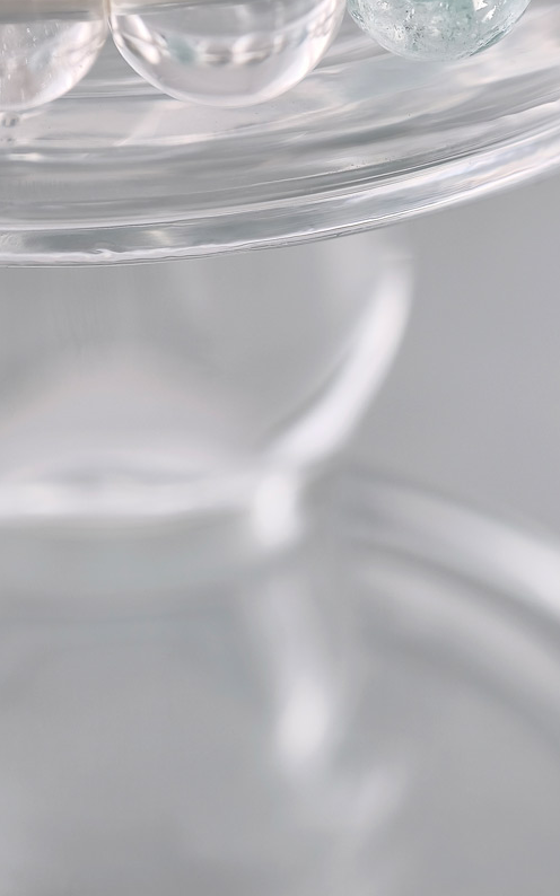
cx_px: 426
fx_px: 3200
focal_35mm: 131
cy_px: 256
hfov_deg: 10.0
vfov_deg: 15.9
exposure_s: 1/160
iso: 125
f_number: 2.67
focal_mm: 22.48
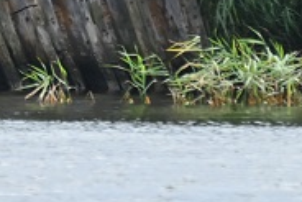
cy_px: -30
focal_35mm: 1547
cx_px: -141
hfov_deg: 1.3
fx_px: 12987
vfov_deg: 0.9
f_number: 5.6
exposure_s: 1/320
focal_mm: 300
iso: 220
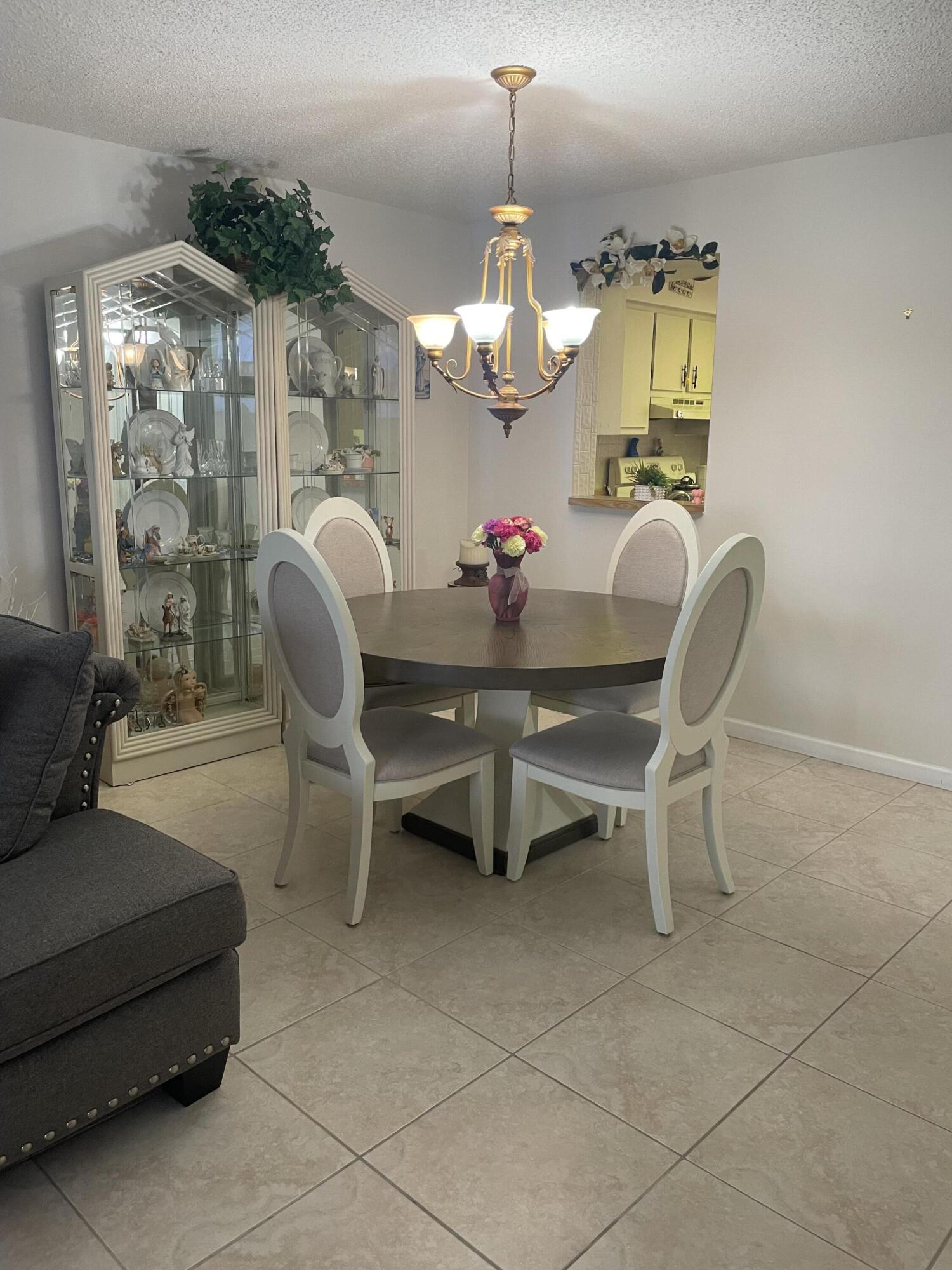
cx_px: 476
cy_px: 635
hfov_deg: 53.1
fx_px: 953
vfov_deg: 67.3
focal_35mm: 26
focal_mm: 4.2
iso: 100
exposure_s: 1/60
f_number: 1.6
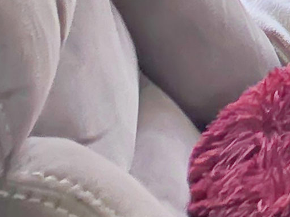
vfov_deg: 9.1
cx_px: 846
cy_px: -550
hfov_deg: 11.7
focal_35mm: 102
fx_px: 854
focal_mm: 2.2
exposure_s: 1/50
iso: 125
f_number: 2.2
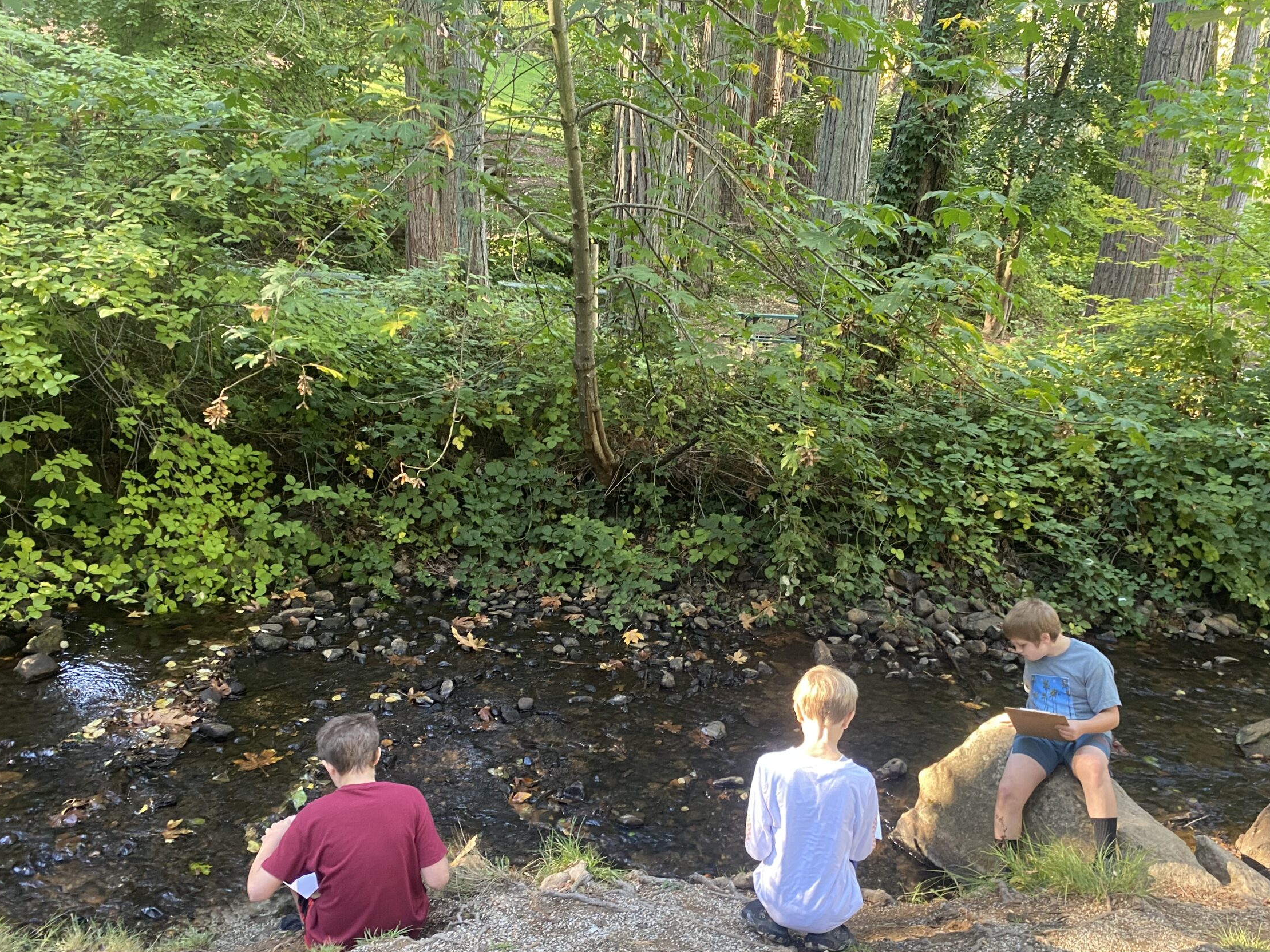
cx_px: 671
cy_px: 530
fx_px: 1101
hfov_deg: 59.9
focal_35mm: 30
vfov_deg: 46.7
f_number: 1.8
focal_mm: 4.25
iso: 160
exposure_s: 1/60
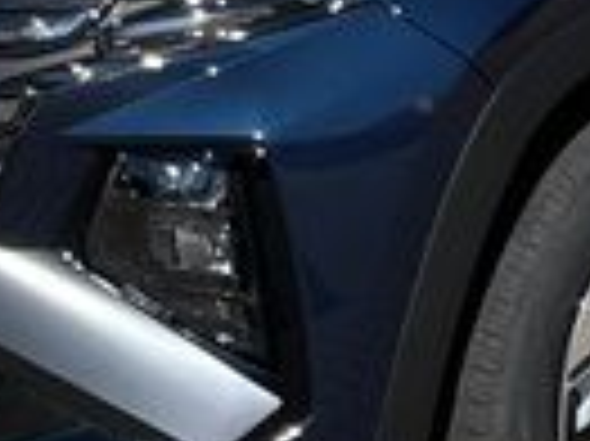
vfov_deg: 6.7
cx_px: 937
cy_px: -792
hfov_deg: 9.4
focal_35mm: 203
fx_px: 3457
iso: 50
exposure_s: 1/4484
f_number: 1.6
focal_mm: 5.1
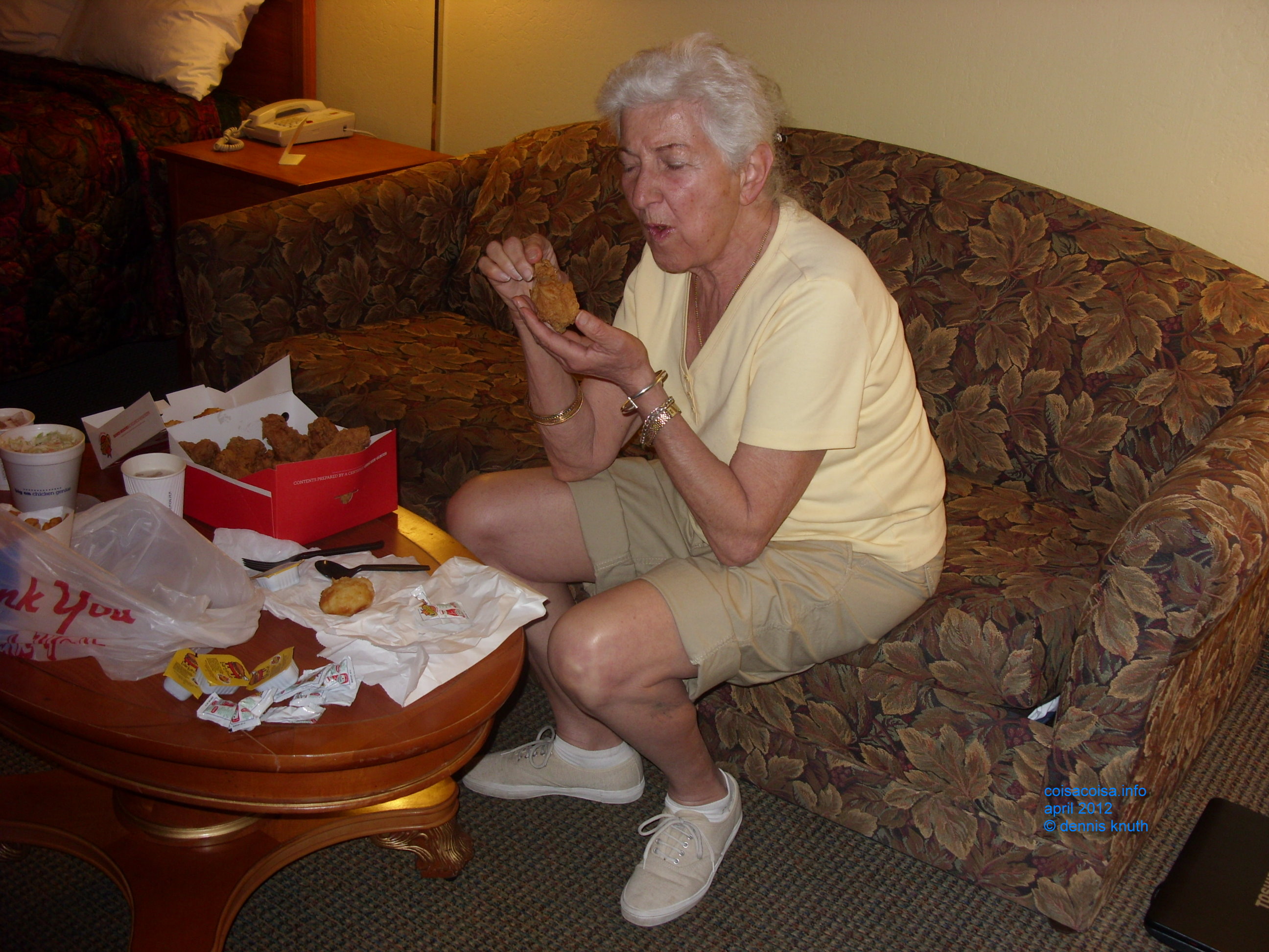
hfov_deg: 49.0
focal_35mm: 38
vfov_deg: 37.7
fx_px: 1393
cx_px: 634
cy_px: 476
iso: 100
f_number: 2.8
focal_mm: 6.3
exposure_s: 1/30
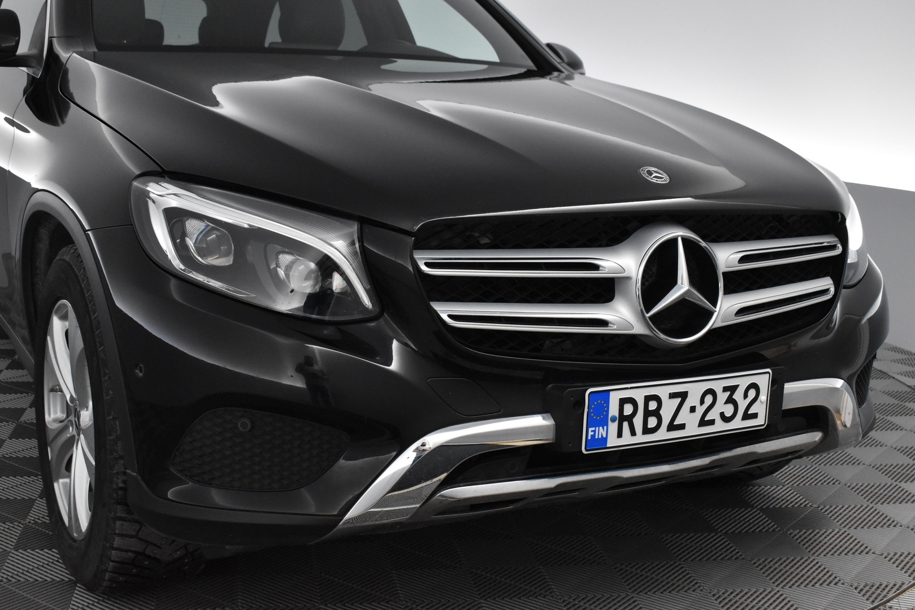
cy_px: 305
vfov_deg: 29.0
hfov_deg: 42.3
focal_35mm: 46
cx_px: 458
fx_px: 1182
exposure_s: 1/160
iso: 3200
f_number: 6.3
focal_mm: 31
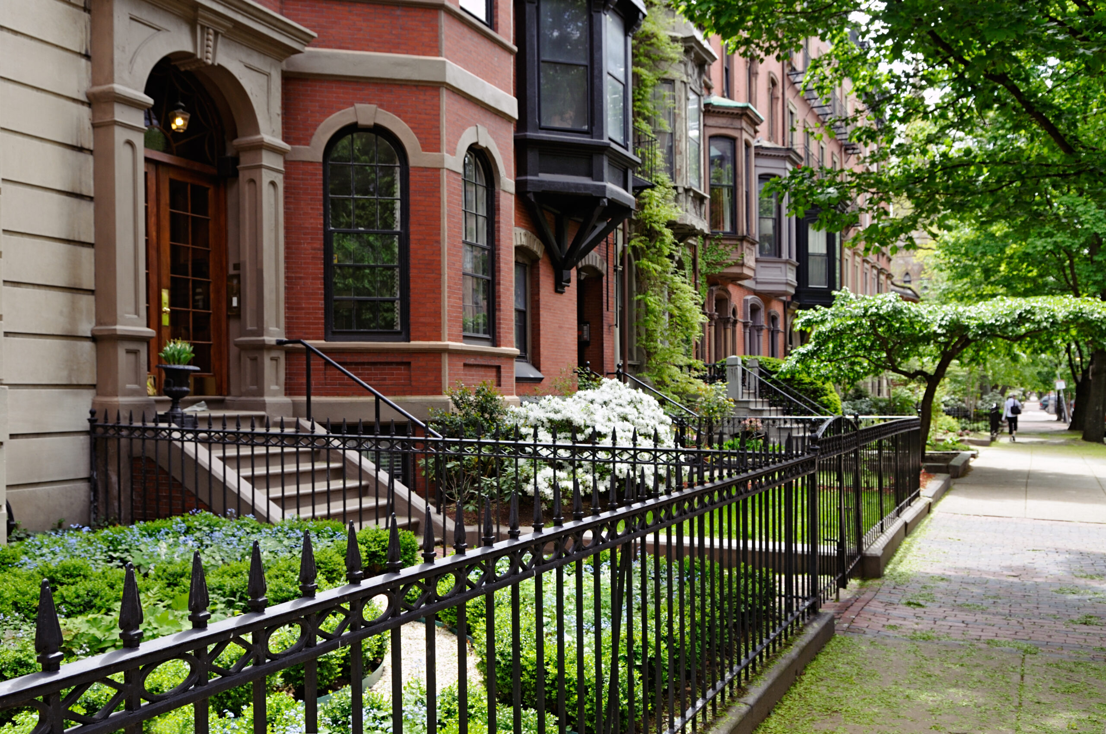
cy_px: 367
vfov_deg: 39.9
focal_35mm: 33
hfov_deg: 57.3
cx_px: 553
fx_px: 1013
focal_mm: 22
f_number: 6.3
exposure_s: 1/125
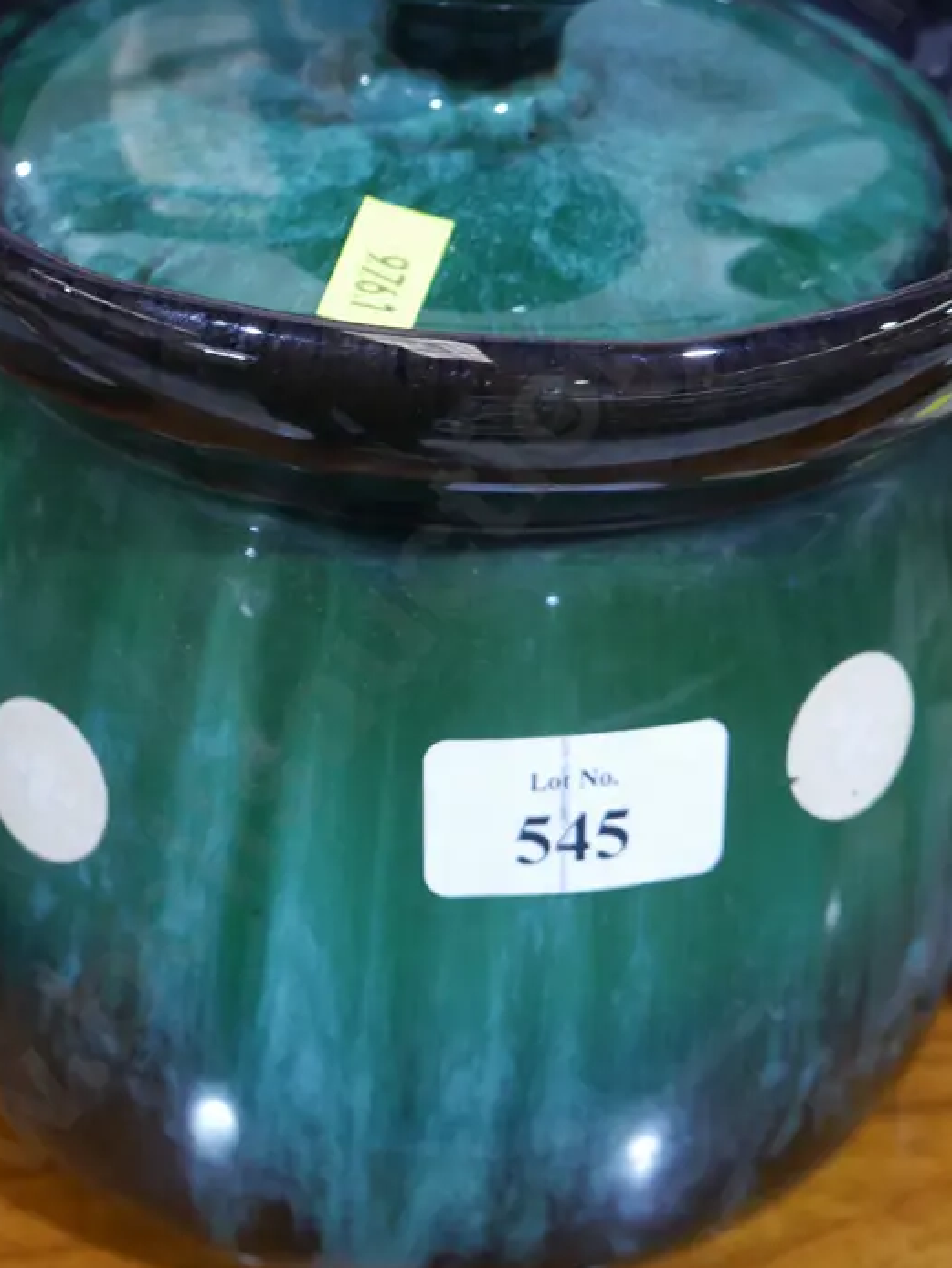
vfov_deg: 32.7
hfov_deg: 24.8
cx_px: 392
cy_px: 629
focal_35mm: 59
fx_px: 2162
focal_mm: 20
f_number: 4.5
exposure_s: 1/60
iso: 1000
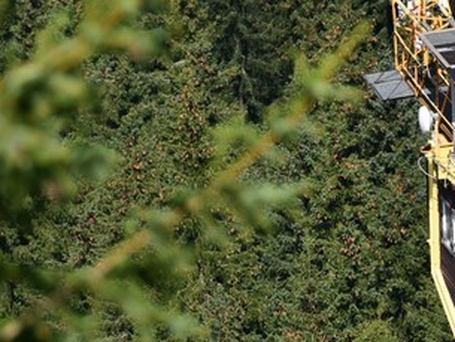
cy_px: 201
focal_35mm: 757
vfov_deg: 2.0
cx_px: 486
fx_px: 9954
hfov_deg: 2.6
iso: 125
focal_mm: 200
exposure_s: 1/2500
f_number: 4
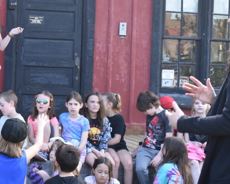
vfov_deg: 16.5
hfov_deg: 19.9
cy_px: 82
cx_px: -5
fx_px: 633
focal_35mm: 93
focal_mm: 32
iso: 400
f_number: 6.3
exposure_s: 1/160
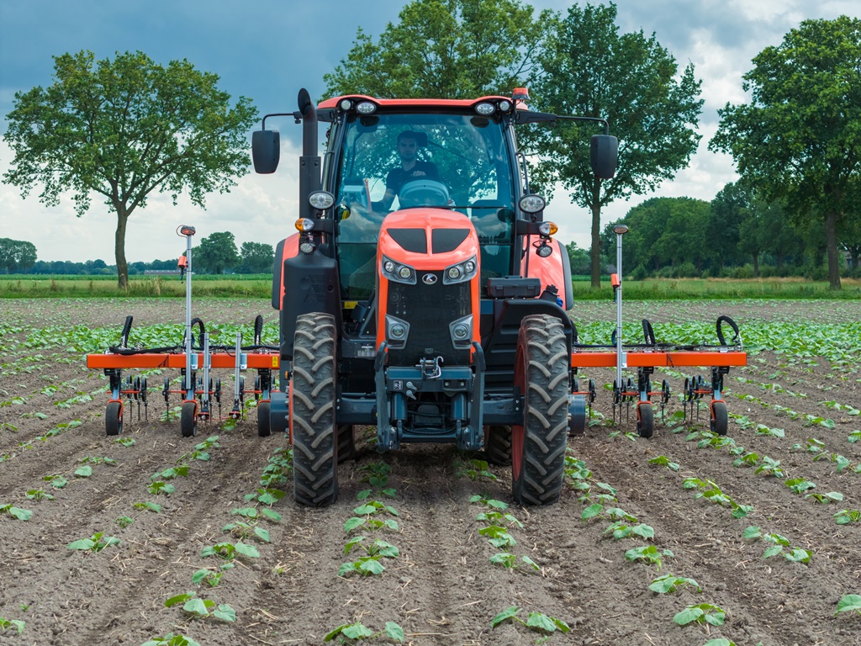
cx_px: 430
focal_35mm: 70
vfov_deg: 21.0
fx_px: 1741
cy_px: 323
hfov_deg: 27.8
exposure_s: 1/800
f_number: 2.8
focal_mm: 19.35
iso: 200
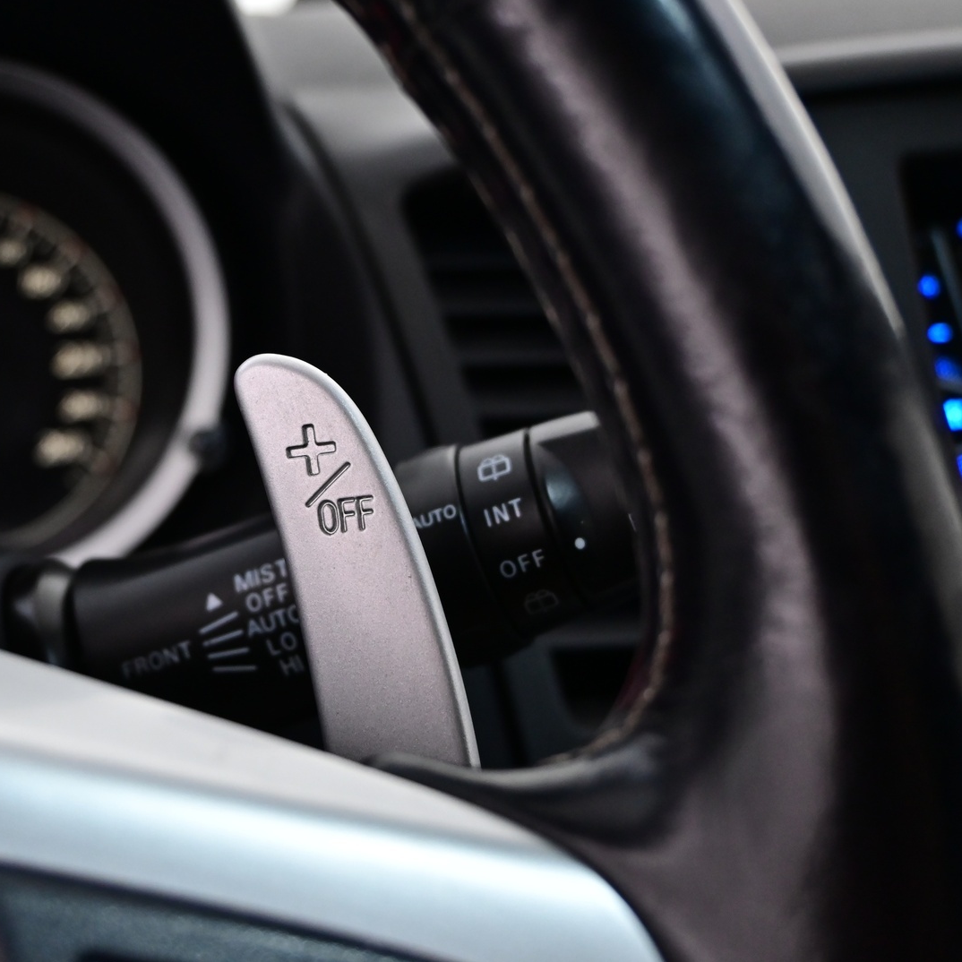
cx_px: 313
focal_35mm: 50
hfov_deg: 33.7
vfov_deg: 34.0
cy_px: 482
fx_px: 1572
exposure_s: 1/25
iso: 1100
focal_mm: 26
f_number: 4.5
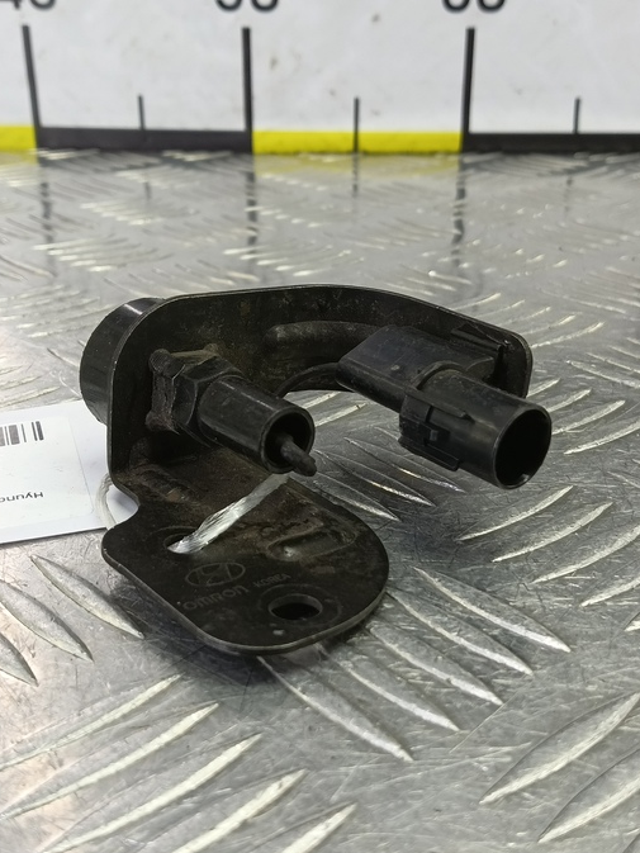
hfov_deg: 40.7
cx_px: 313
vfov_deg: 52.6
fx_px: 863
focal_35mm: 35
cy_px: 426
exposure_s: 1/50
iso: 130
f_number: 1.6
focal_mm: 4.11
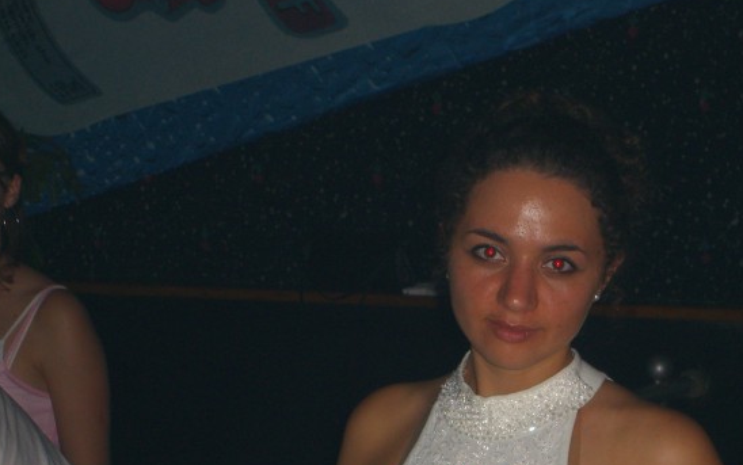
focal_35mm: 147
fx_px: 2978
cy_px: 392
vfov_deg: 8.9
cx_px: 378
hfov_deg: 14.2
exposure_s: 1/60
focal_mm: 19.7
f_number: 4.8
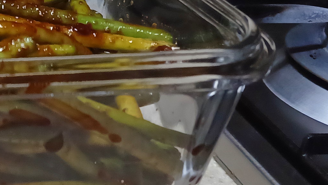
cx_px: -270
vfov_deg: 12.3
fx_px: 852
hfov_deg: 17.5
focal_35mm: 98
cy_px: 134
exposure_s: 1/60
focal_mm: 5.06
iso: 160
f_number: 1.8
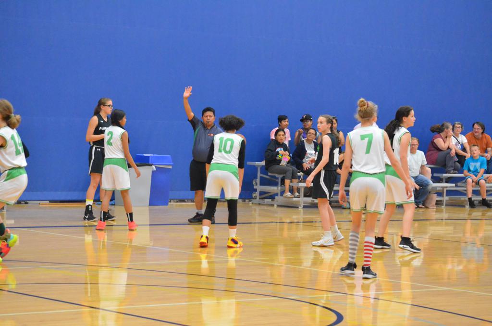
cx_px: 246
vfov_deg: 12.6
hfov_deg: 19.0
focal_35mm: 108
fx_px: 1473
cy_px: 163
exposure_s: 1/125
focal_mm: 72
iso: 6400
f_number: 5.6
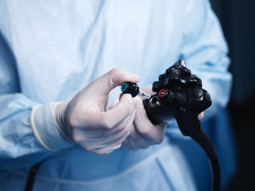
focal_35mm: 86
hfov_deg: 22.8
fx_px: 633
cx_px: 128
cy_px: 96
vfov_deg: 17.2
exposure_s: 1/180
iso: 1600
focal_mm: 110
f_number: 4.8
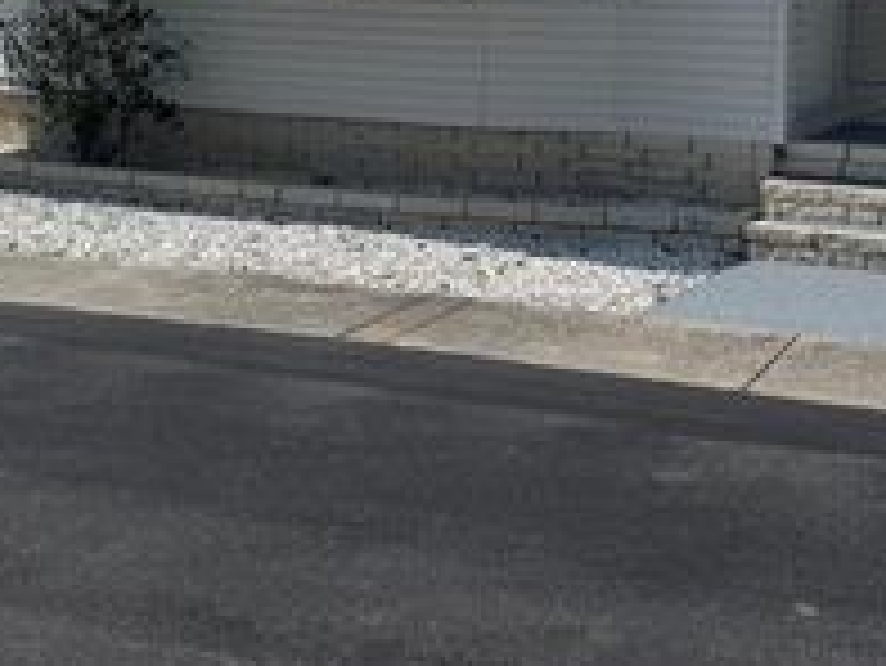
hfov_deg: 31.4
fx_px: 1562
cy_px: 61
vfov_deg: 23.4
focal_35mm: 61
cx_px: 589
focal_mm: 6.76
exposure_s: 1/9009
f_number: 1.78
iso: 80
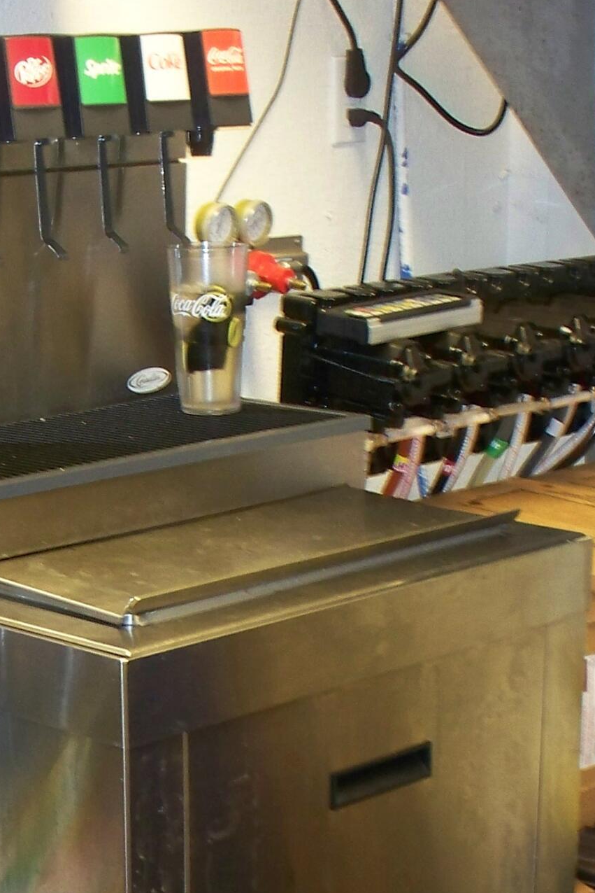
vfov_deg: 22.8
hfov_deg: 15.4
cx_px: 71
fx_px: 2181
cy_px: 693
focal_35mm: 88
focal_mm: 7.54
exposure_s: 1/30
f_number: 2.8
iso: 200
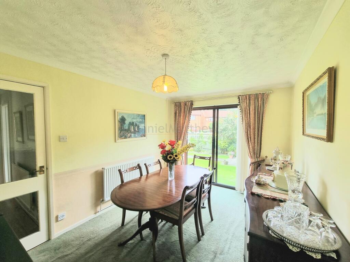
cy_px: 131
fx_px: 131
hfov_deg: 106.2
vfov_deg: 89.9
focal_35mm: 13
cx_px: 175
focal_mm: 2.2
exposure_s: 1/100
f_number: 2.2
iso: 80
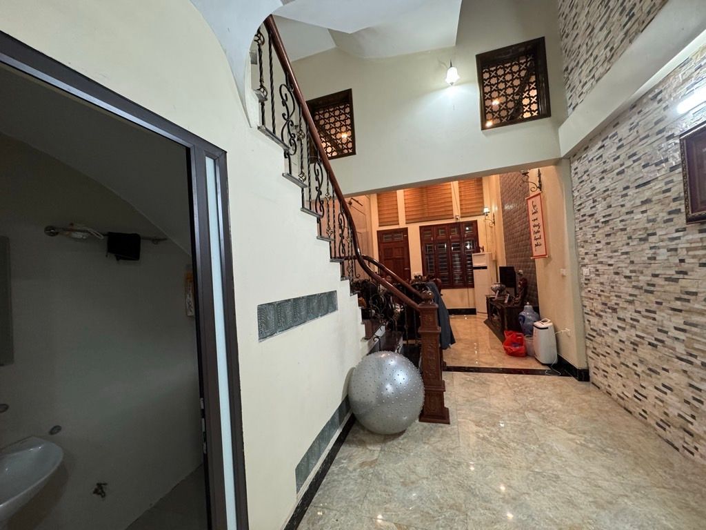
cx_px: 353
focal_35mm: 14
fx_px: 286
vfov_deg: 85.7
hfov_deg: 102.1
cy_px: 265
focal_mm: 2.22
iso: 320
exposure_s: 1/50
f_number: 2.2
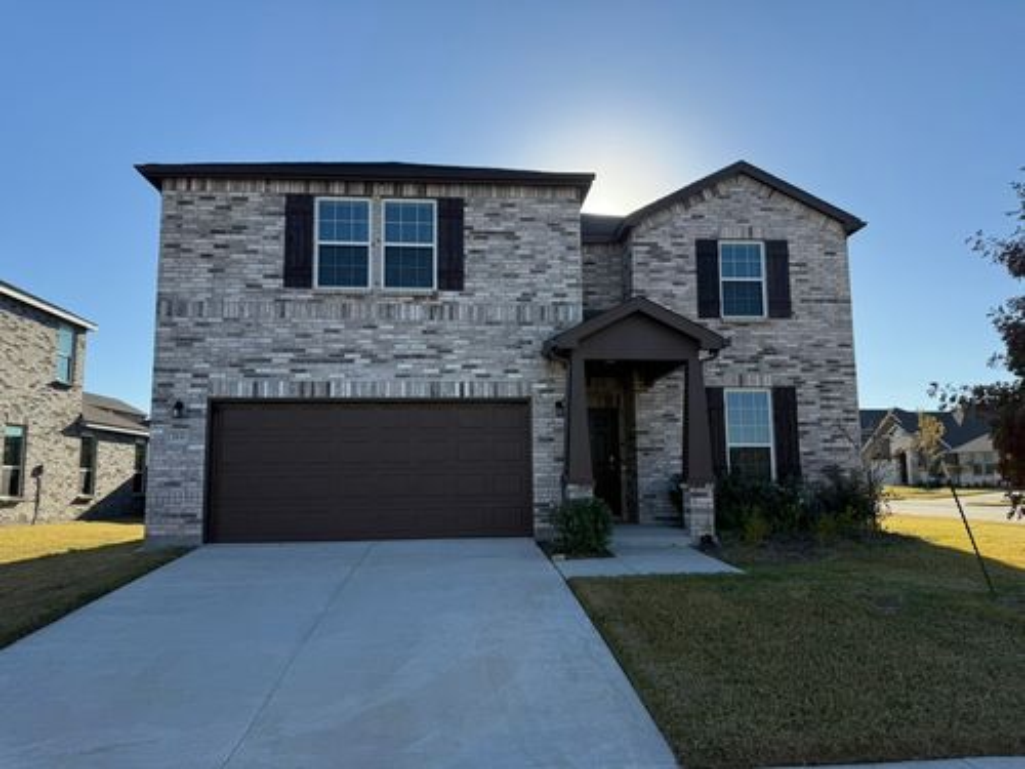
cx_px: 512
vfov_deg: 56.8
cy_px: 384
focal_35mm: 24
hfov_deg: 71.6
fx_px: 711
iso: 100
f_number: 1.78
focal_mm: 6.76
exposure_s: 1/4975
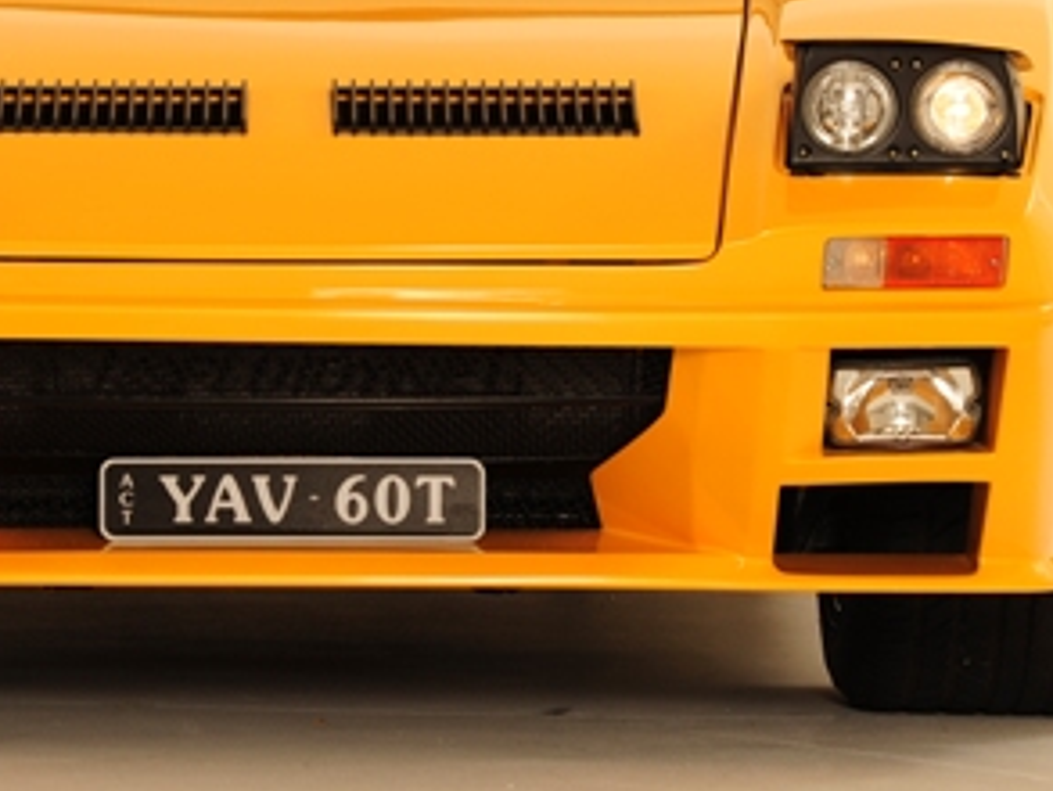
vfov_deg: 4.7
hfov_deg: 6.3
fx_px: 9586
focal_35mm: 315
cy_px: 126
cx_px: 349
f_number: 8
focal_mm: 150
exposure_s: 1/250
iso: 200
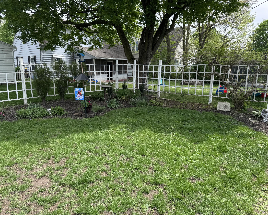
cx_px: 120
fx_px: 206
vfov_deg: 54.9
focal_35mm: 26
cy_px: 110
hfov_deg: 65.9
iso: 80
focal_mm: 6.76
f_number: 1.78
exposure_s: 1/1637
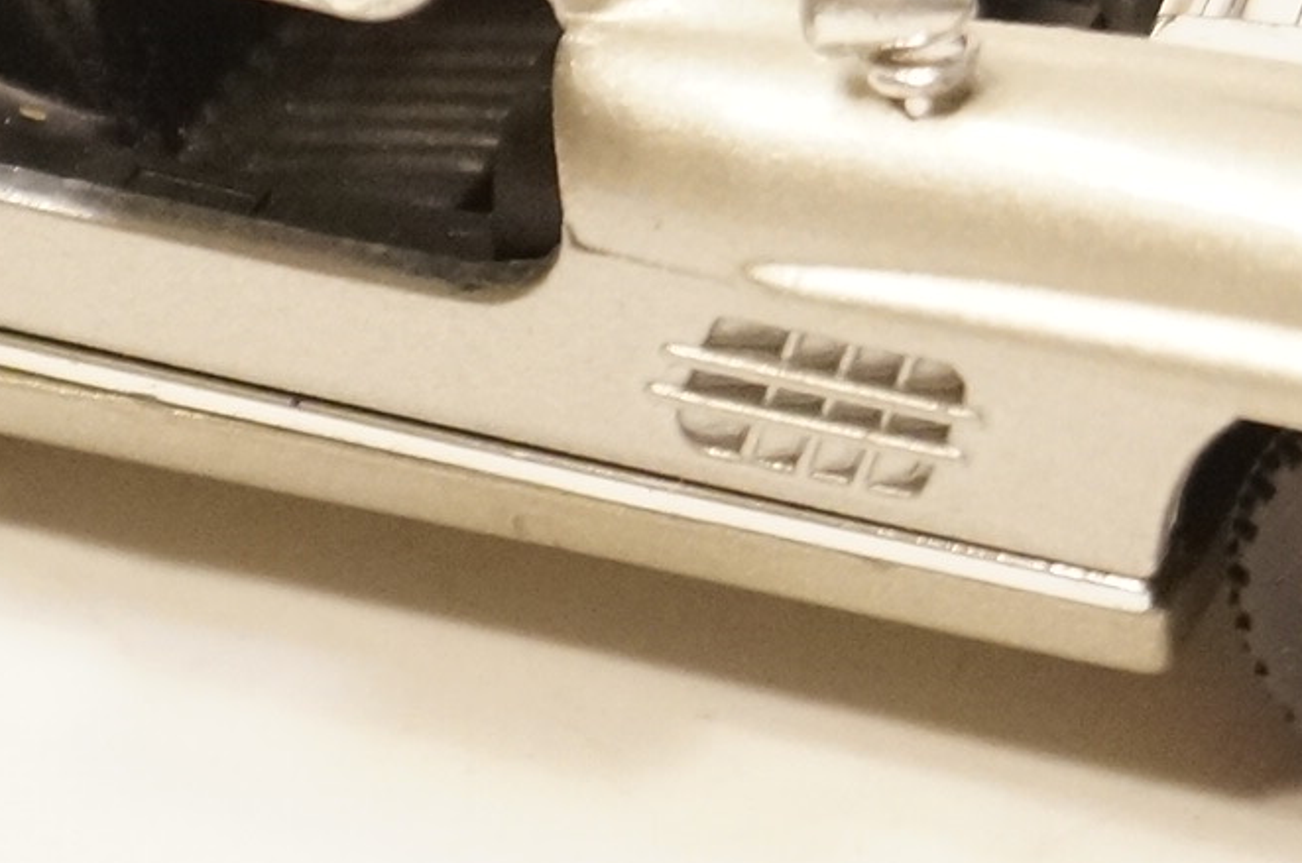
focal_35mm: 305
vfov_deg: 4.5
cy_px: -232
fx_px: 11007
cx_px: 791
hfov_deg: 6.8
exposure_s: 1/100
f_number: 5.6
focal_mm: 55
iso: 2000
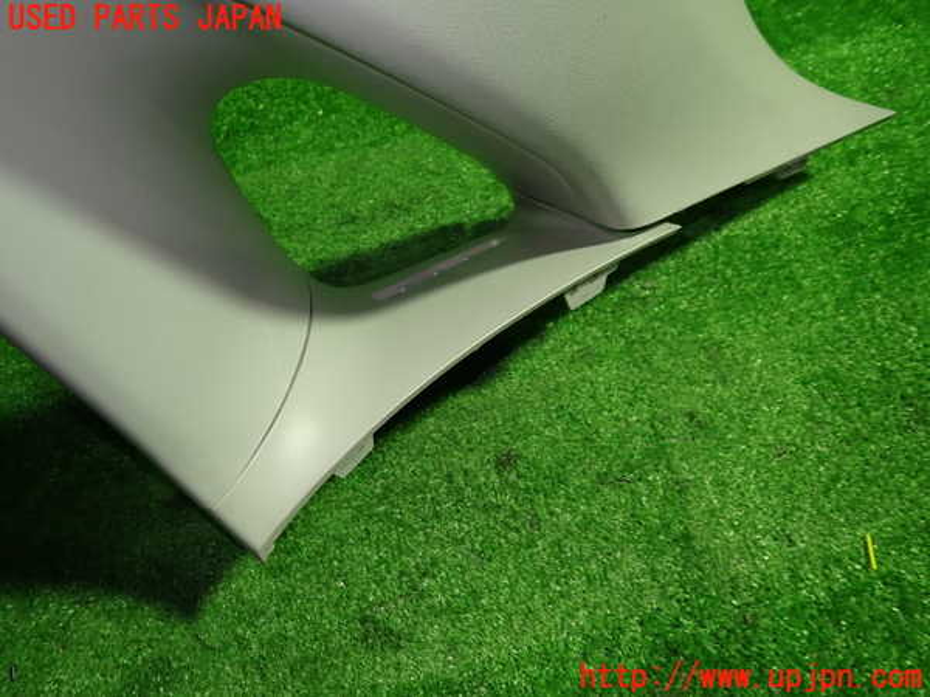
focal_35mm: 25
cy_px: 348
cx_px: 465
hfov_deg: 69.4
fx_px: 672
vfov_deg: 54.9
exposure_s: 1/40
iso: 200
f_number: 2
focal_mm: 4.5
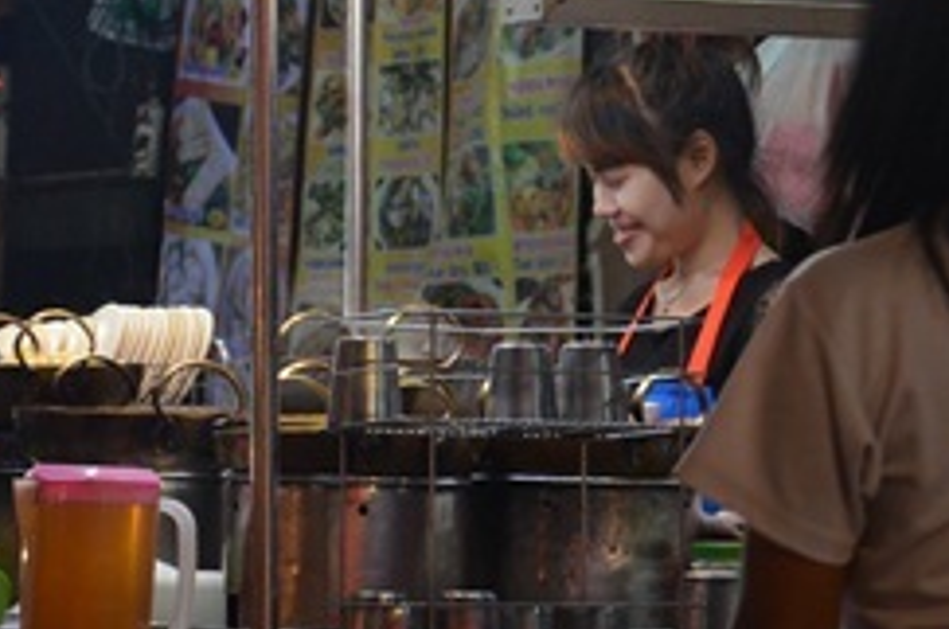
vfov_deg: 7.6
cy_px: -88
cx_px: 488
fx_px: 4683
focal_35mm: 178
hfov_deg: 11.6
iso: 640
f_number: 5
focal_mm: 48
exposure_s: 1/30
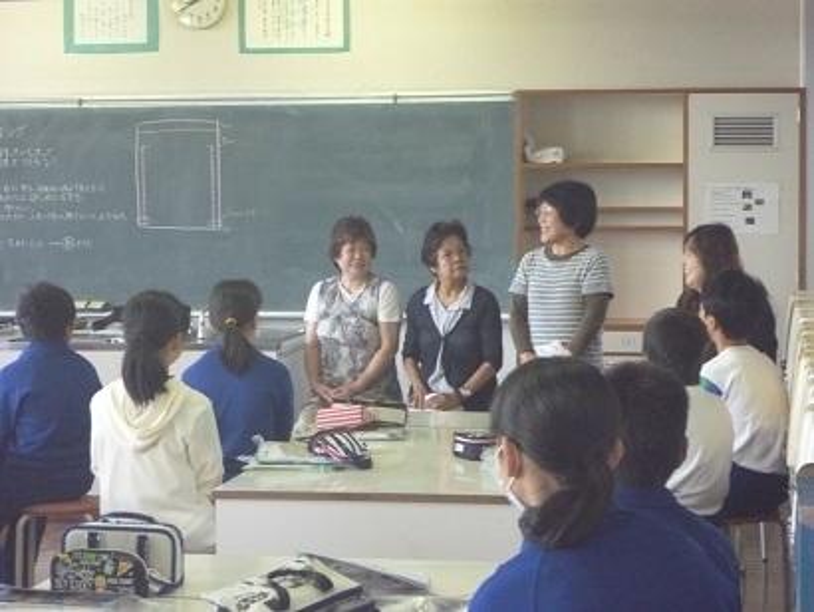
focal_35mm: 86
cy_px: 306
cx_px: 407
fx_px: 2023
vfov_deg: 17.2
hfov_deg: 22.7
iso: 800
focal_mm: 15.3
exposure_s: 1/30
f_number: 5.6
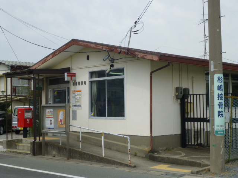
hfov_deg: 36.8
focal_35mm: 52
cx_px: 119
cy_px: 89
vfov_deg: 28.0
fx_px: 358
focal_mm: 9.2
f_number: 4.1
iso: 100
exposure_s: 1/800
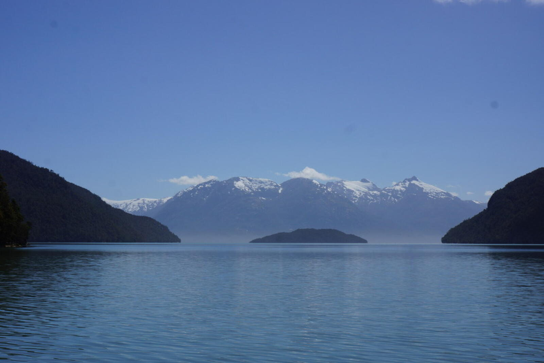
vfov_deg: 22.3
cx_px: 272
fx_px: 922
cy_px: 182
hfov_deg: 32.9
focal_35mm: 61
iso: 100
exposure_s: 1/500
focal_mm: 41
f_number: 13
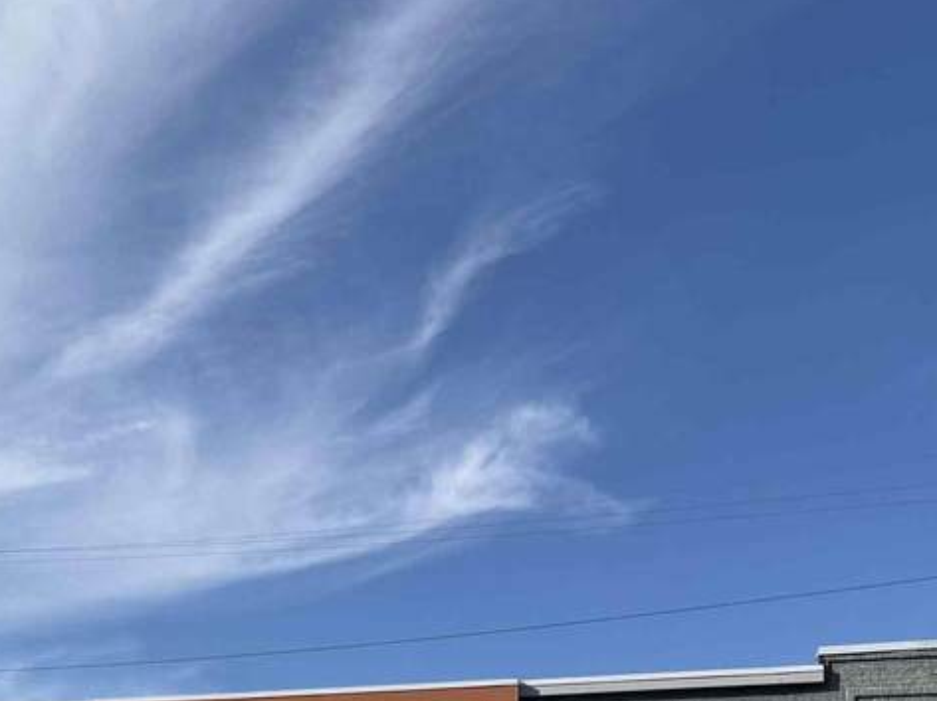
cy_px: 939
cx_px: 115
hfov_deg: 28.8
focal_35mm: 65
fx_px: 1758
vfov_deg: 20.4
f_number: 1.78
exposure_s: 1/6173
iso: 80
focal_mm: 6.76
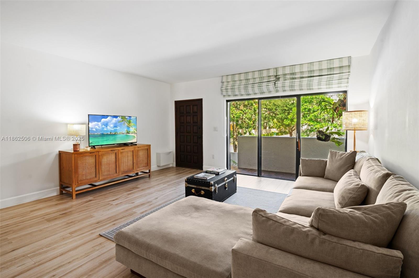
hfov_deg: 93.3
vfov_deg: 70.3
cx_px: 210
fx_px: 198
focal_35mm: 17
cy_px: 139
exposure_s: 1/2.5
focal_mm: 17
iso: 200
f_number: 8
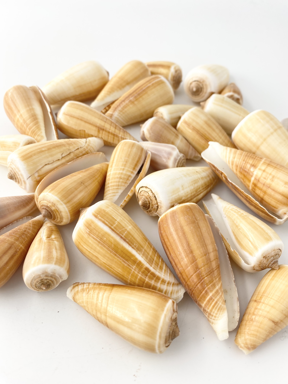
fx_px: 288
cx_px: 144
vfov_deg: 67.3
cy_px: 192
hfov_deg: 53.1
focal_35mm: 26
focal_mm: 4.25
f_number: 1.8
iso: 32
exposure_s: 1/163
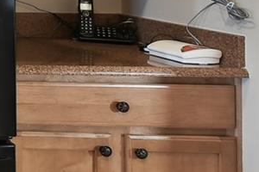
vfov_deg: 16.2
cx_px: -299
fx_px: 576
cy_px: -48
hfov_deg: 16.7
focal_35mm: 80
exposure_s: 1/1.25
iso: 100
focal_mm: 10
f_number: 7.1
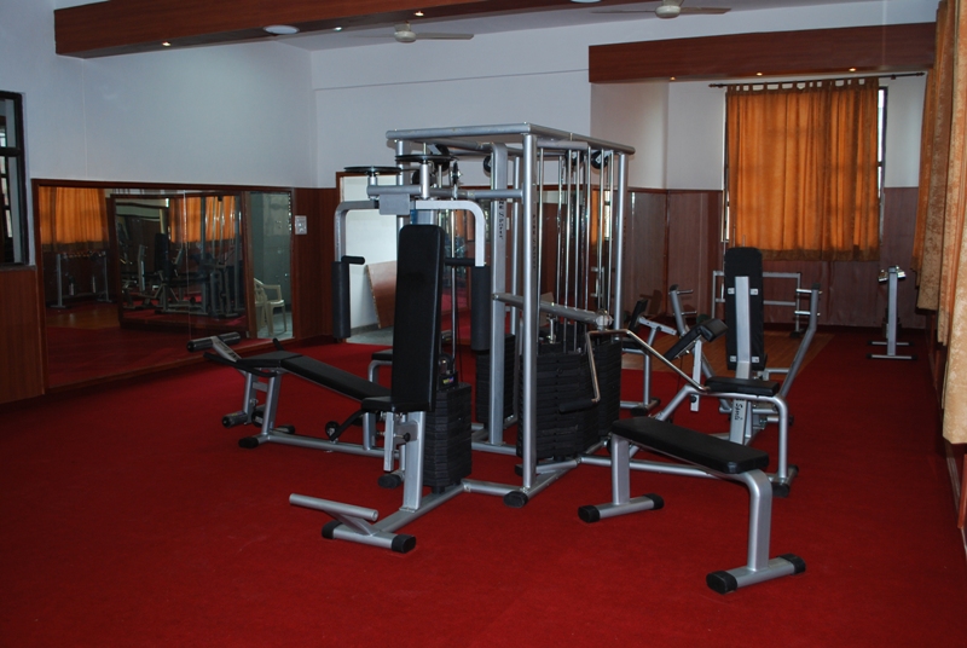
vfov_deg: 40.1
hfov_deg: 57.2
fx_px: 888
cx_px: 484
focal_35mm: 33
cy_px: 324
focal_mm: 22
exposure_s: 1/60
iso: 250
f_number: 4
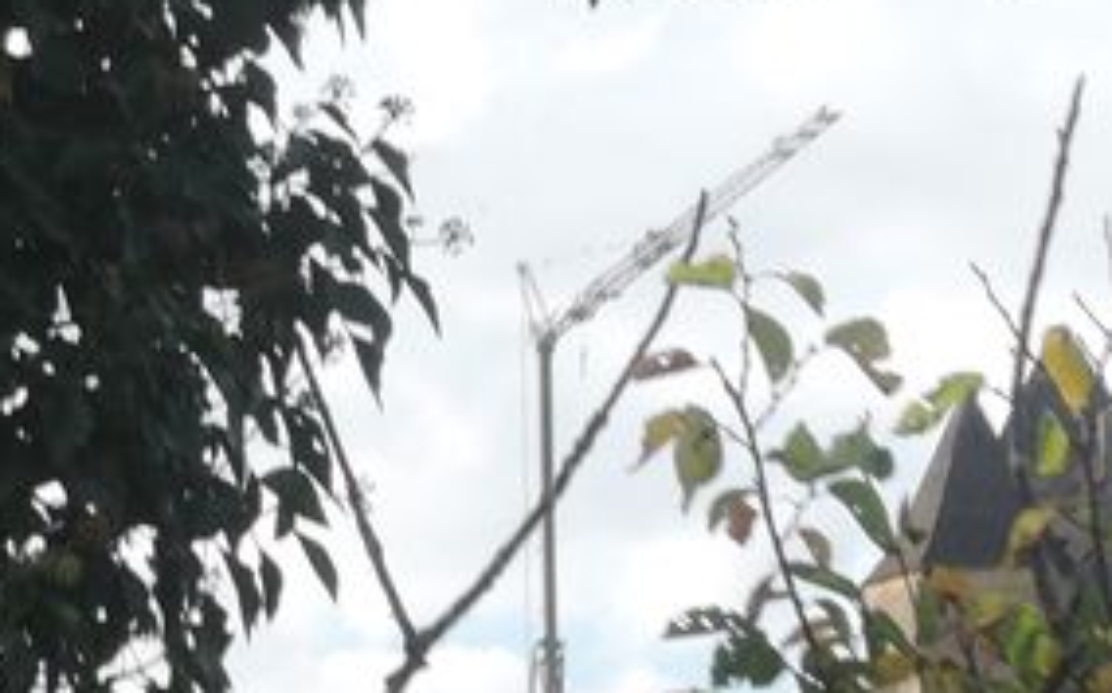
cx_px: 1813
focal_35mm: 280
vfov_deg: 4.7
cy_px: 881
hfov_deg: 7.3
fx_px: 8479
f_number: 5.2
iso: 80
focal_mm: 16
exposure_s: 1/250
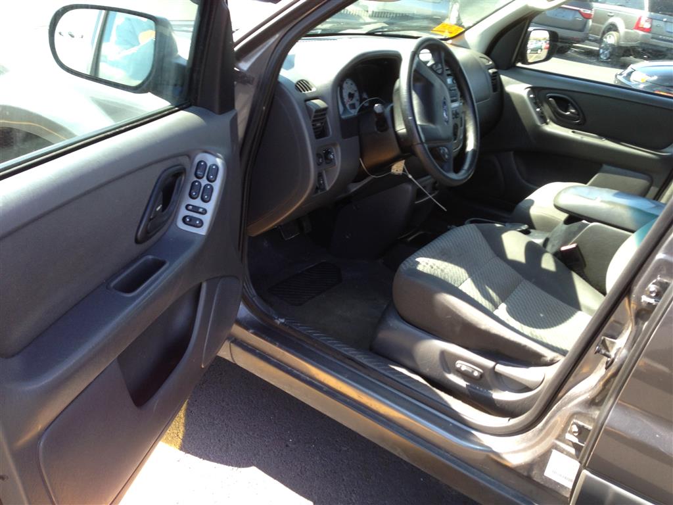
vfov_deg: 42.9
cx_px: 336
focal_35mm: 33
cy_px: 252
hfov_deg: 55.4
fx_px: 642
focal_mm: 4.13
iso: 50
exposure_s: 1/120
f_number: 2.4
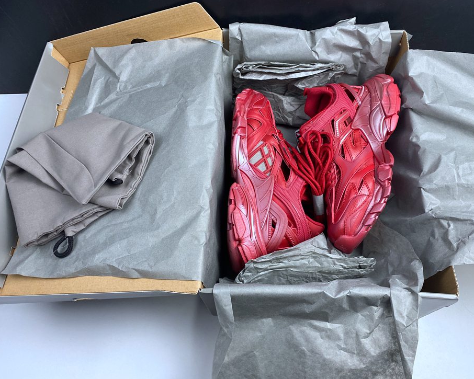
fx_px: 393
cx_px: 256
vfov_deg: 51.5
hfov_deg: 62.1
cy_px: 186
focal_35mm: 28
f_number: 1.8
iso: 100
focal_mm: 4.25
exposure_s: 1/121
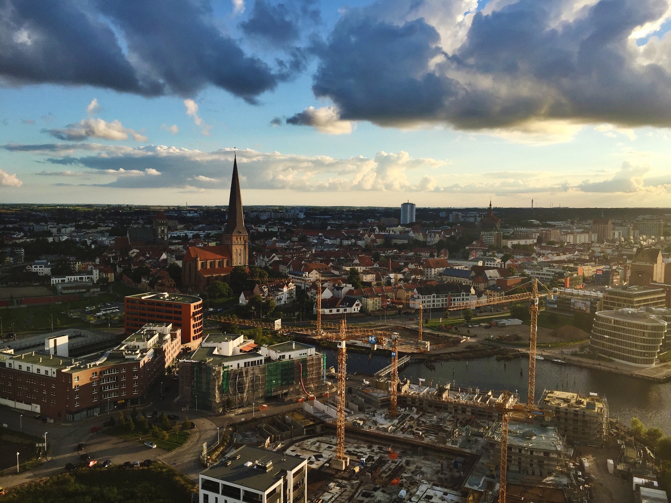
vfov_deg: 48.2
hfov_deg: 61.7
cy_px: 252
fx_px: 562
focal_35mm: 29
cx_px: 336
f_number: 2.2
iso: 32
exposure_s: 1/1236
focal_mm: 4.15
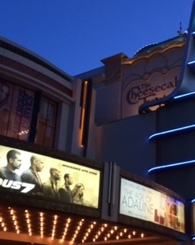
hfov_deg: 27.5
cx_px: 157
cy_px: 146
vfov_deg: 34.7
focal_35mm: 54
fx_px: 390
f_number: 2.2
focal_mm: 4.15
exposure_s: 1/30
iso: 100
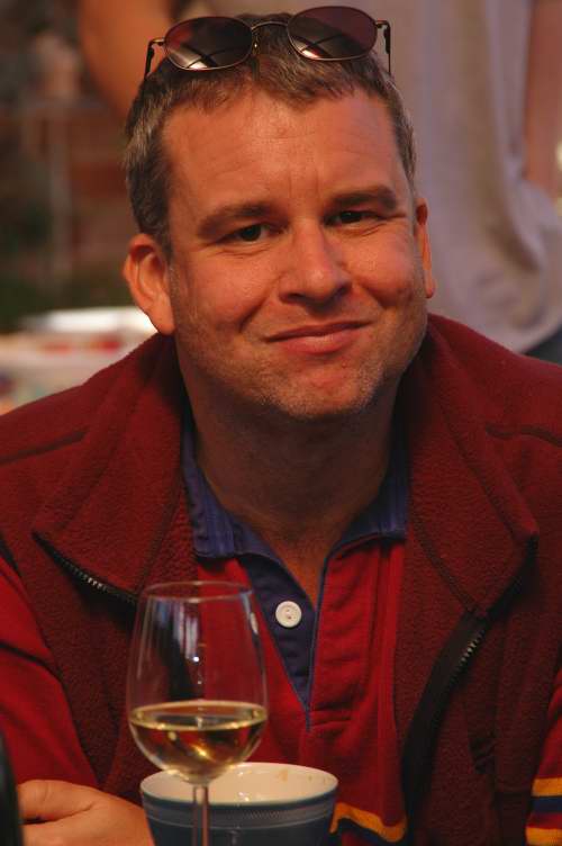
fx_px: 4222
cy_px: 423
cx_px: 281
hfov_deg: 7.6
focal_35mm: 180
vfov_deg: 11.4
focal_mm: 120
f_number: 5.6
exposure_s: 1/500
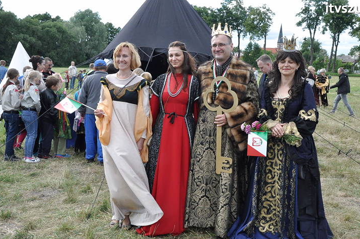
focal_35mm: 43
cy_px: 134
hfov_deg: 45.4
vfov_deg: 31.1
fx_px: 430
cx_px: 194
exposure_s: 1/160
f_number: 18
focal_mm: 24
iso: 1250
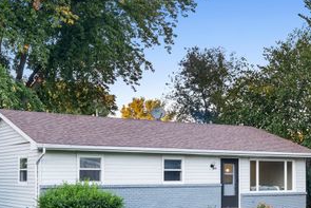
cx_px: 175
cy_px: 153
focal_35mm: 61
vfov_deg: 22.1
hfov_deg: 32.8
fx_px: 527
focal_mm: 24
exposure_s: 1/40
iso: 320
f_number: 8
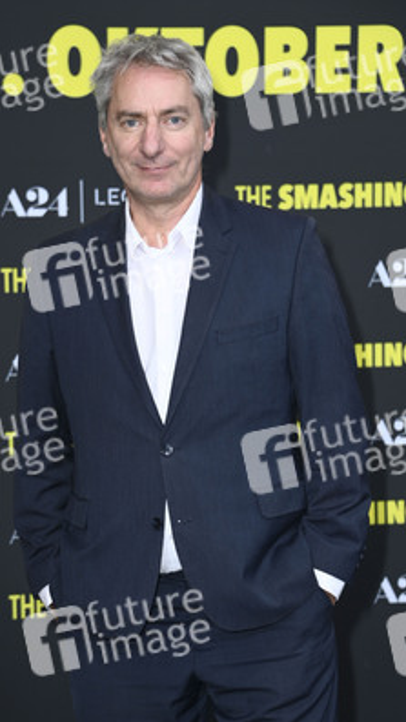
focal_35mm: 97
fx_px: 1858
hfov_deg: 12.5
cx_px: 169
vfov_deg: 22.0
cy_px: 360
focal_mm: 92
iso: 640
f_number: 5.6
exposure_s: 1/250
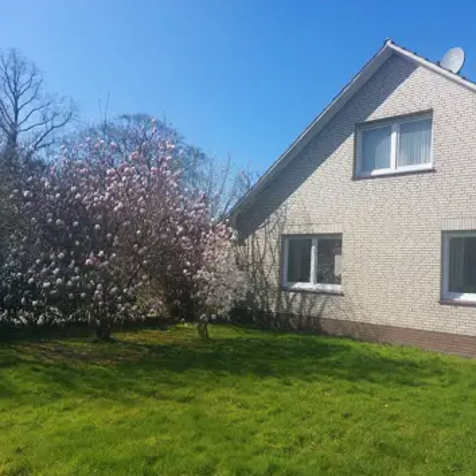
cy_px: 235
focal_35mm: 30
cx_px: 301
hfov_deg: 53.4
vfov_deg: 54.0
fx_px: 467
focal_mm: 5.23
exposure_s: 1/909
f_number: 1.8
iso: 25
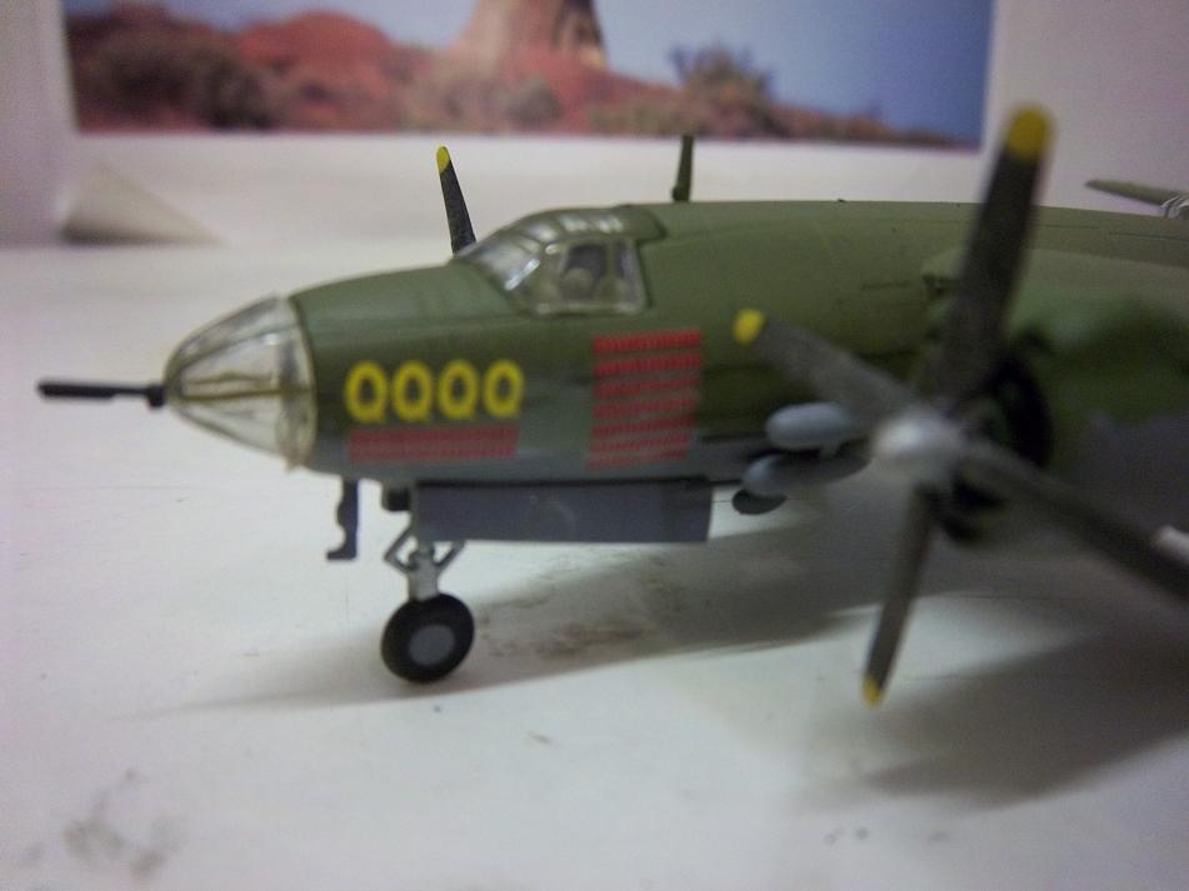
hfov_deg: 63.5
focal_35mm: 28
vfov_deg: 49.7
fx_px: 962
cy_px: 446
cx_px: 594
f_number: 3.5
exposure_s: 1/8
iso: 219
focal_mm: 5.1
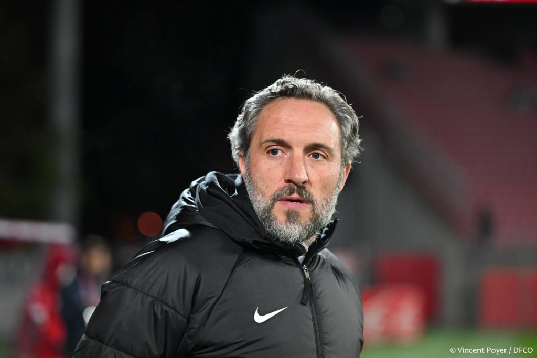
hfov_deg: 15.2
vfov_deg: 10.2
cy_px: 179
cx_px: 268
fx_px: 2014
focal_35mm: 135
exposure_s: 1/1000
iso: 2500
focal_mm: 135
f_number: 2.8
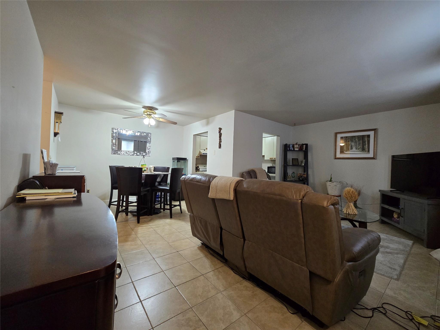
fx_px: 165
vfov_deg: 89.9
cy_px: 165
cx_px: 220
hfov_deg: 106.2
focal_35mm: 13
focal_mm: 2.2
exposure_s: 1/60
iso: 400
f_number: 2.2
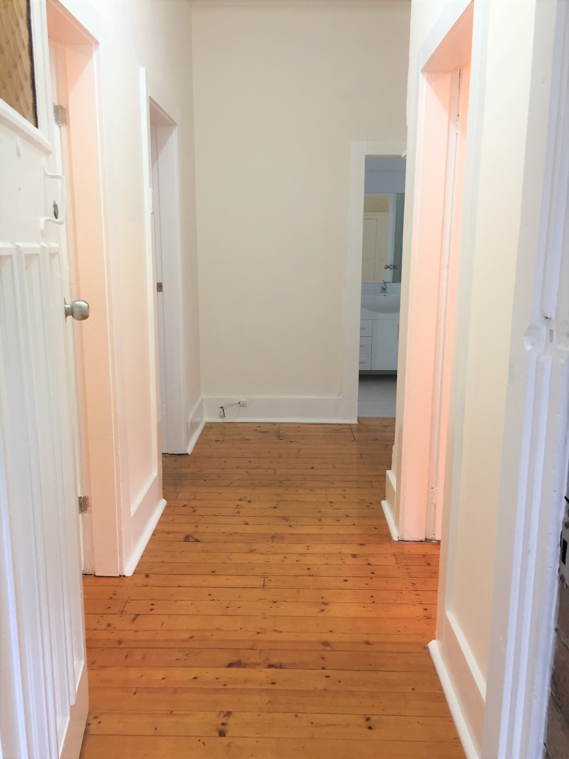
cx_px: 284
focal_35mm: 29
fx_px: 636
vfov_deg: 61.7
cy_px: 380
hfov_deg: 48.2
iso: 125
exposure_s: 1/33
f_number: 2.2
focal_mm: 4.15
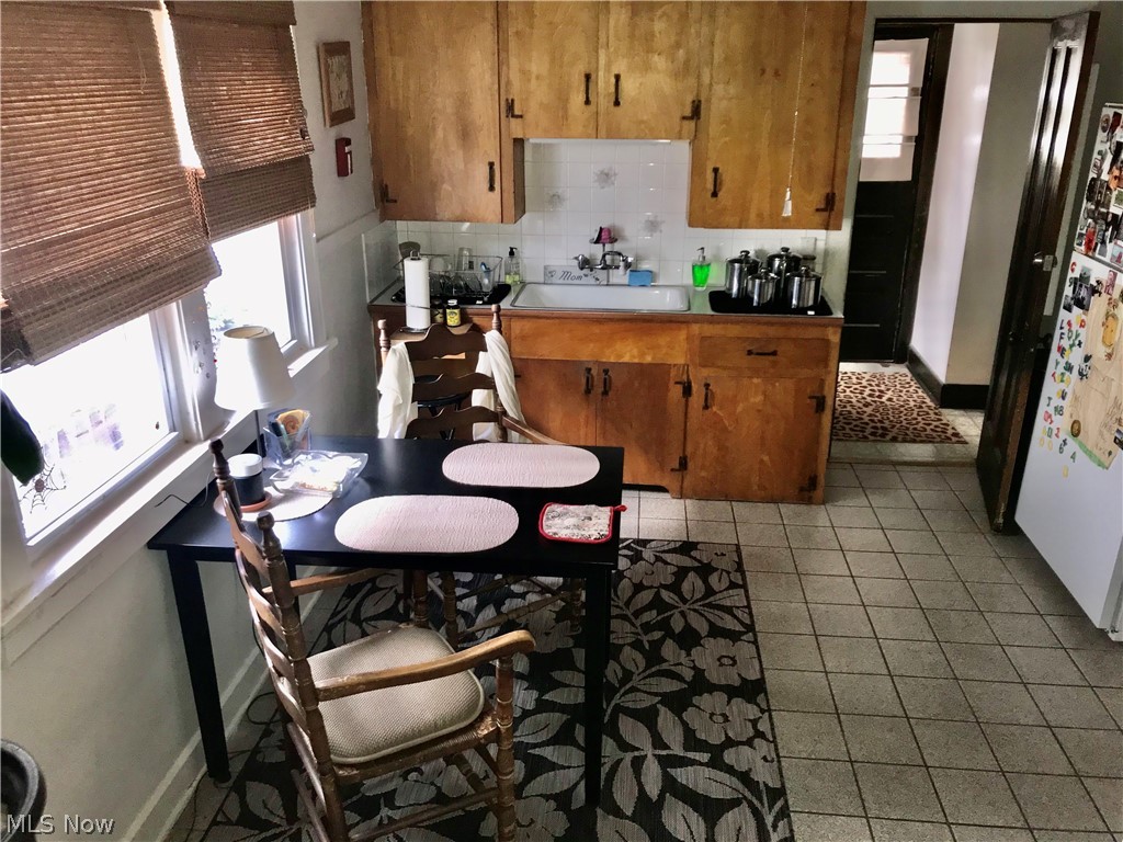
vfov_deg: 49.7
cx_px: 562
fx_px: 908
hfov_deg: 63.4
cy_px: 421
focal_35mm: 28
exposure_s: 1/30
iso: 64
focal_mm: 3.99
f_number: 1.8
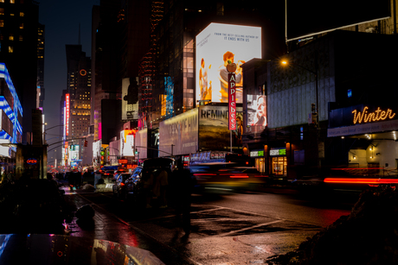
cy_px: 132
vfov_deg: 31.9
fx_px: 464
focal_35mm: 42
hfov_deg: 46.4
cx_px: 199
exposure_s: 1/1.67
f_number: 13
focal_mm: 42
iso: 100
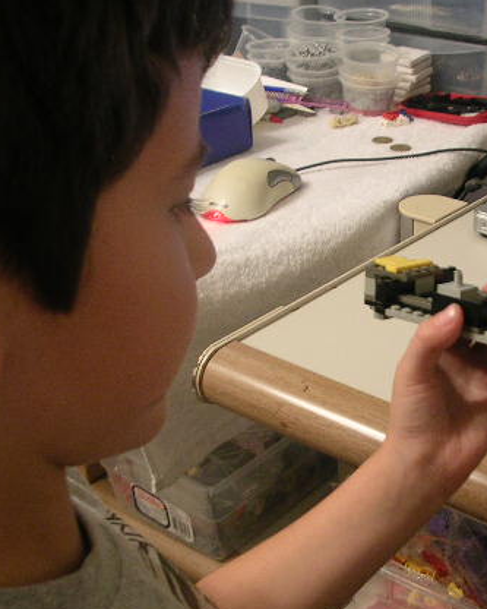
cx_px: 407
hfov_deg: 26.1
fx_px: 1027
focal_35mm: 57
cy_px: 313
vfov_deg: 33.0
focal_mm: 5.8
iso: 76
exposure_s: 1/5.7
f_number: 2.8
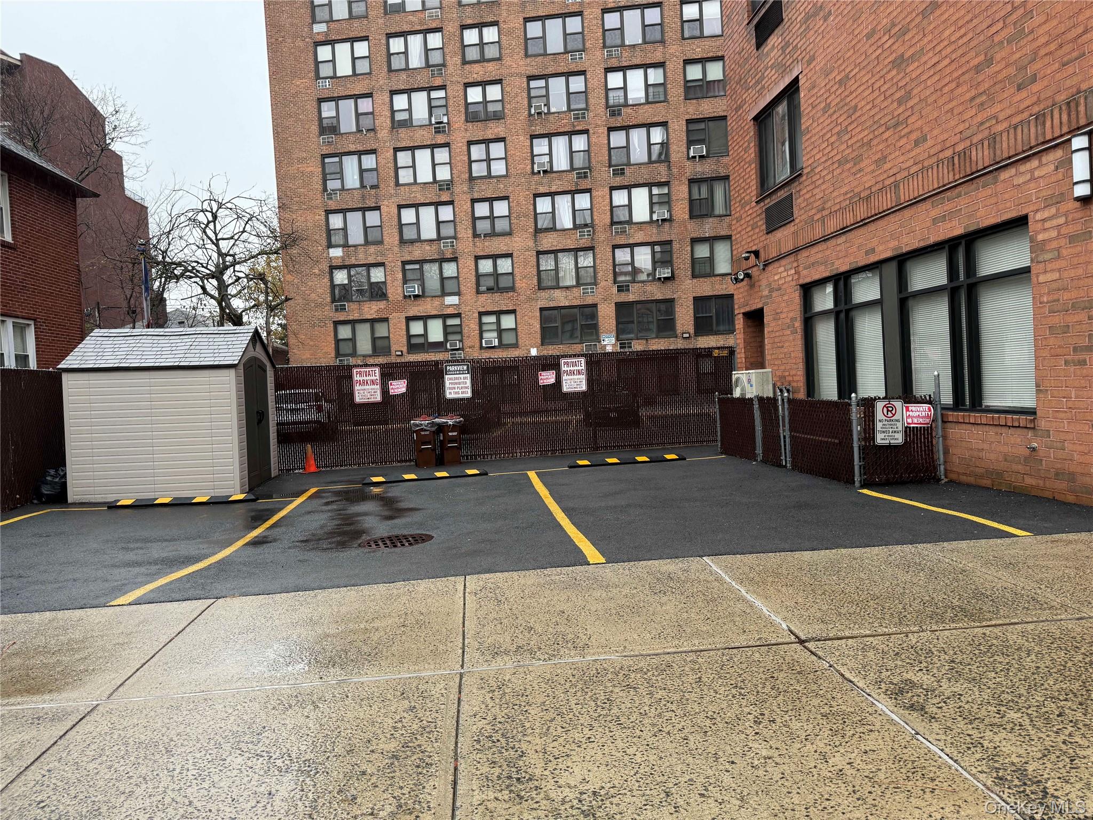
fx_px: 758
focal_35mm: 24
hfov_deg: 71.6
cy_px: 410
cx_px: 546
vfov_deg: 56.8
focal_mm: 6.76
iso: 125
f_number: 1.78
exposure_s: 1/147
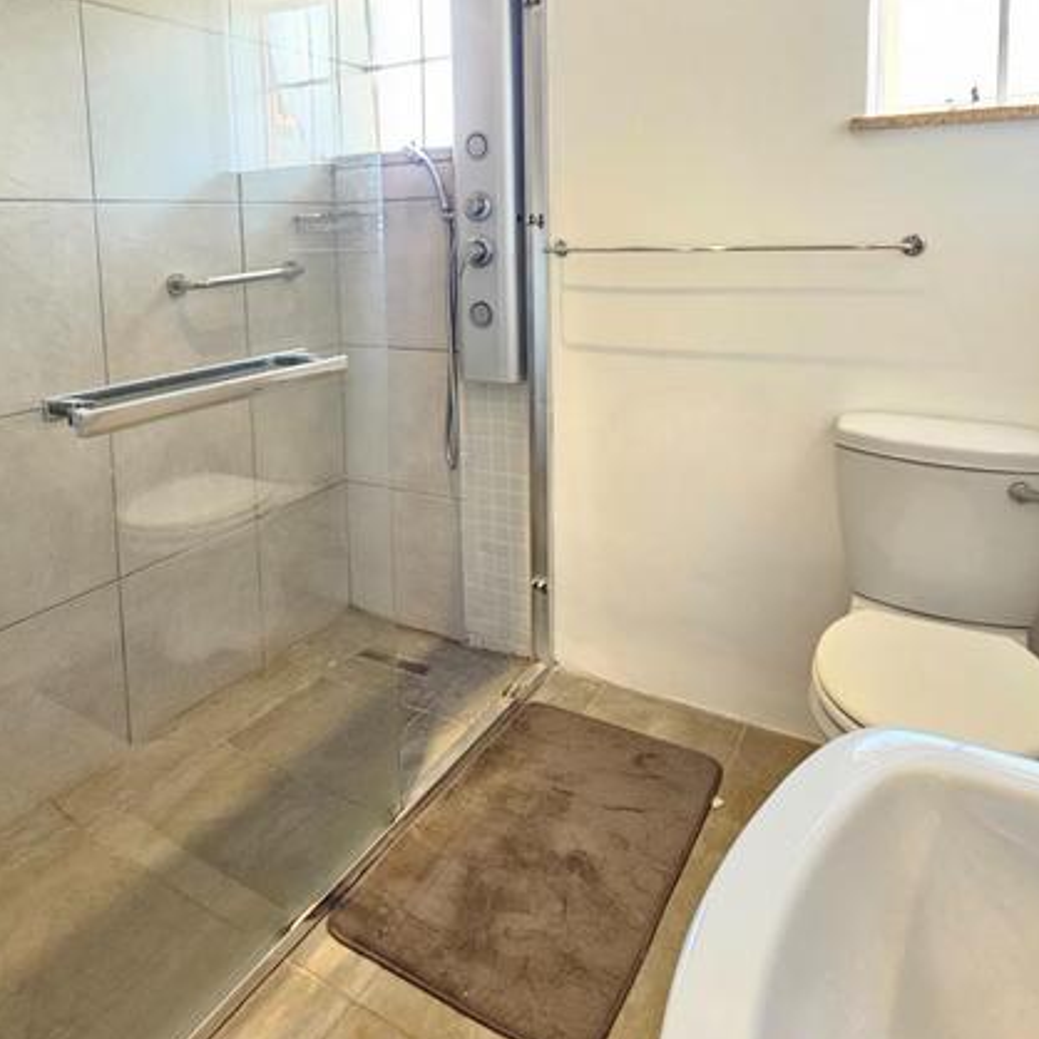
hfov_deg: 69.1
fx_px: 747
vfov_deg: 66.7
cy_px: 303
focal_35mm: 22
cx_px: 428
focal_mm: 2.2
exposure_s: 1/50
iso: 400
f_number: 2.2
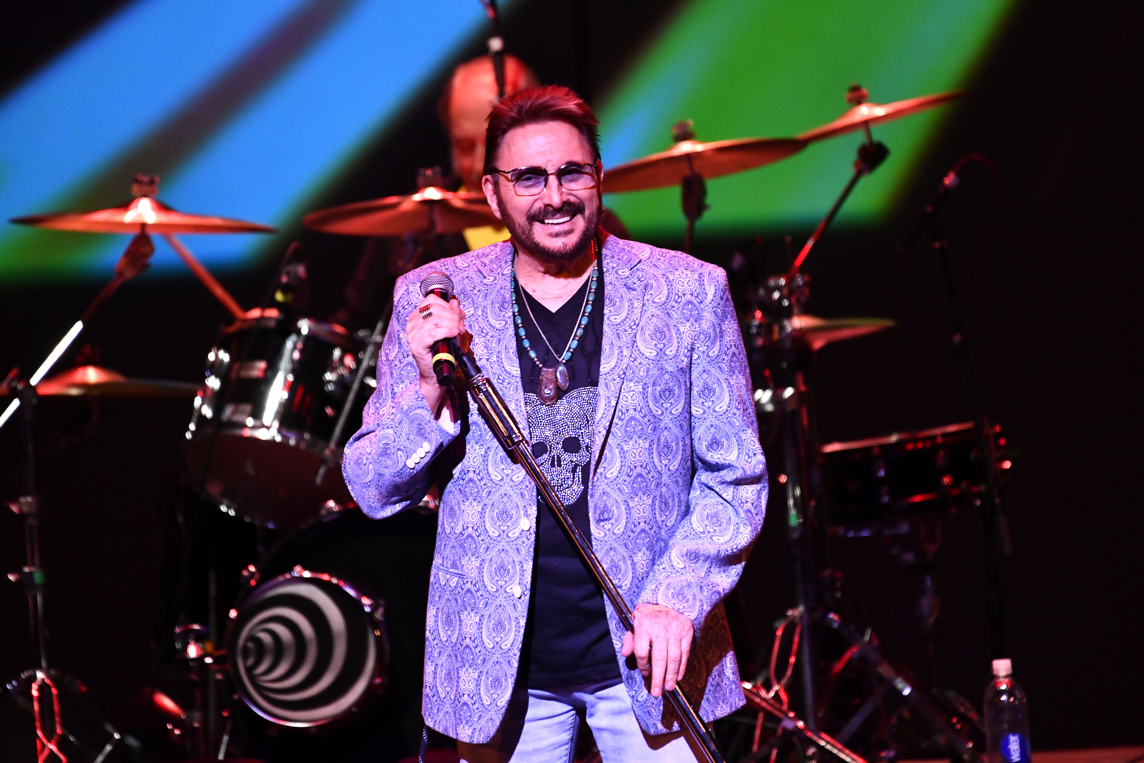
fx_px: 15888
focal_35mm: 500
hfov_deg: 4.1
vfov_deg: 2.7
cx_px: 572
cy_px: 382
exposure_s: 1/100
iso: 4000
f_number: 5.6
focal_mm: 500
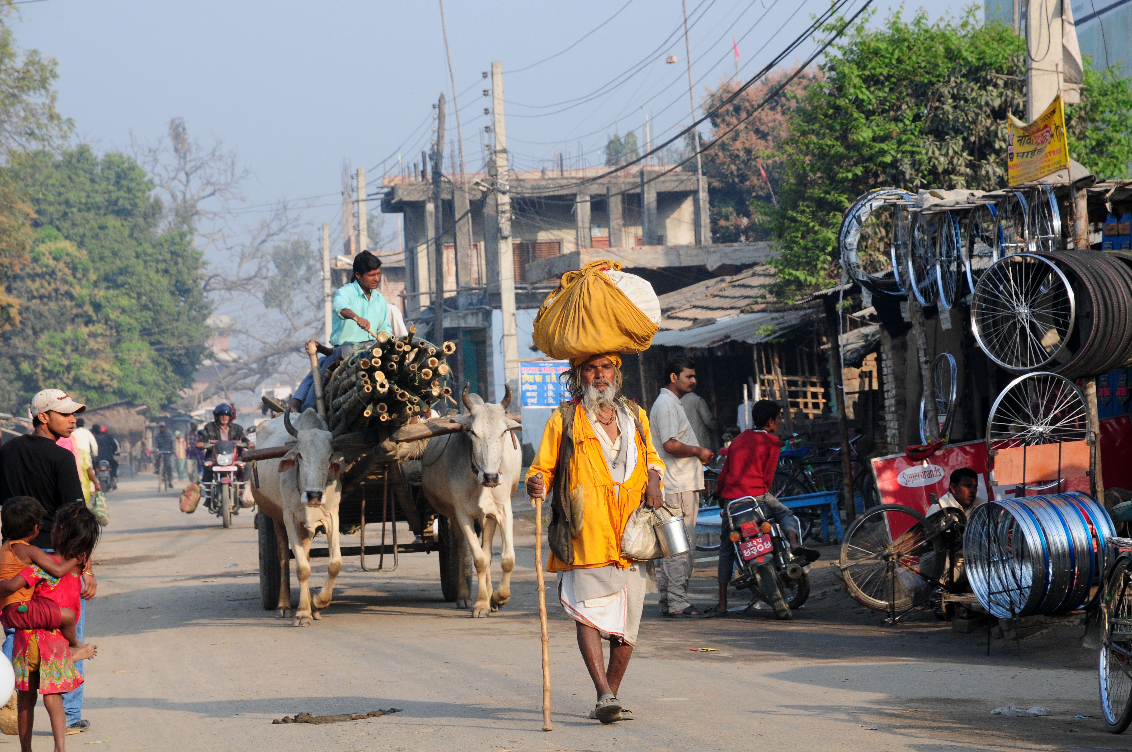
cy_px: 376
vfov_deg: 10.7
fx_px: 4004
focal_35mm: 128
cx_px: 566
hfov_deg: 16.1
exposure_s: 1/250
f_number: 10
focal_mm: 85
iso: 400
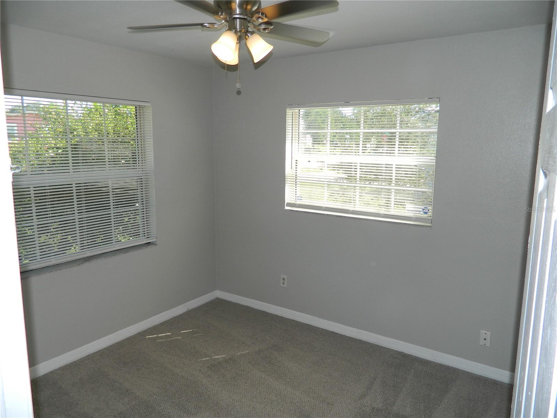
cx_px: 278
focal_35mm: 25
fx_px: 402
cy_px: 209
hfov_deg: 69.4
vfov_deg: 54.9
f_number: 3.1
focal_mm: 4.5
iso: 80
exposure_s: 1/160
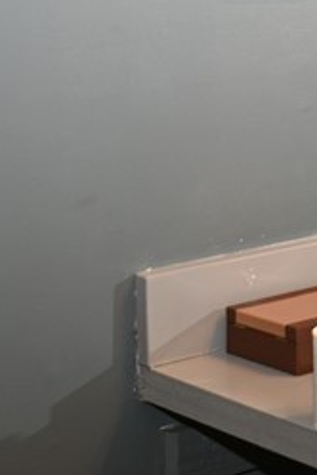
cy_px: -32
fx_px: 1730
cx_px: 412
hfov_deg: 10.3
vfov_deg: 15.3
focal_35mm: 131
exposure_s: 1/60
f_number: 4
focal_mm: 20
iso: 280
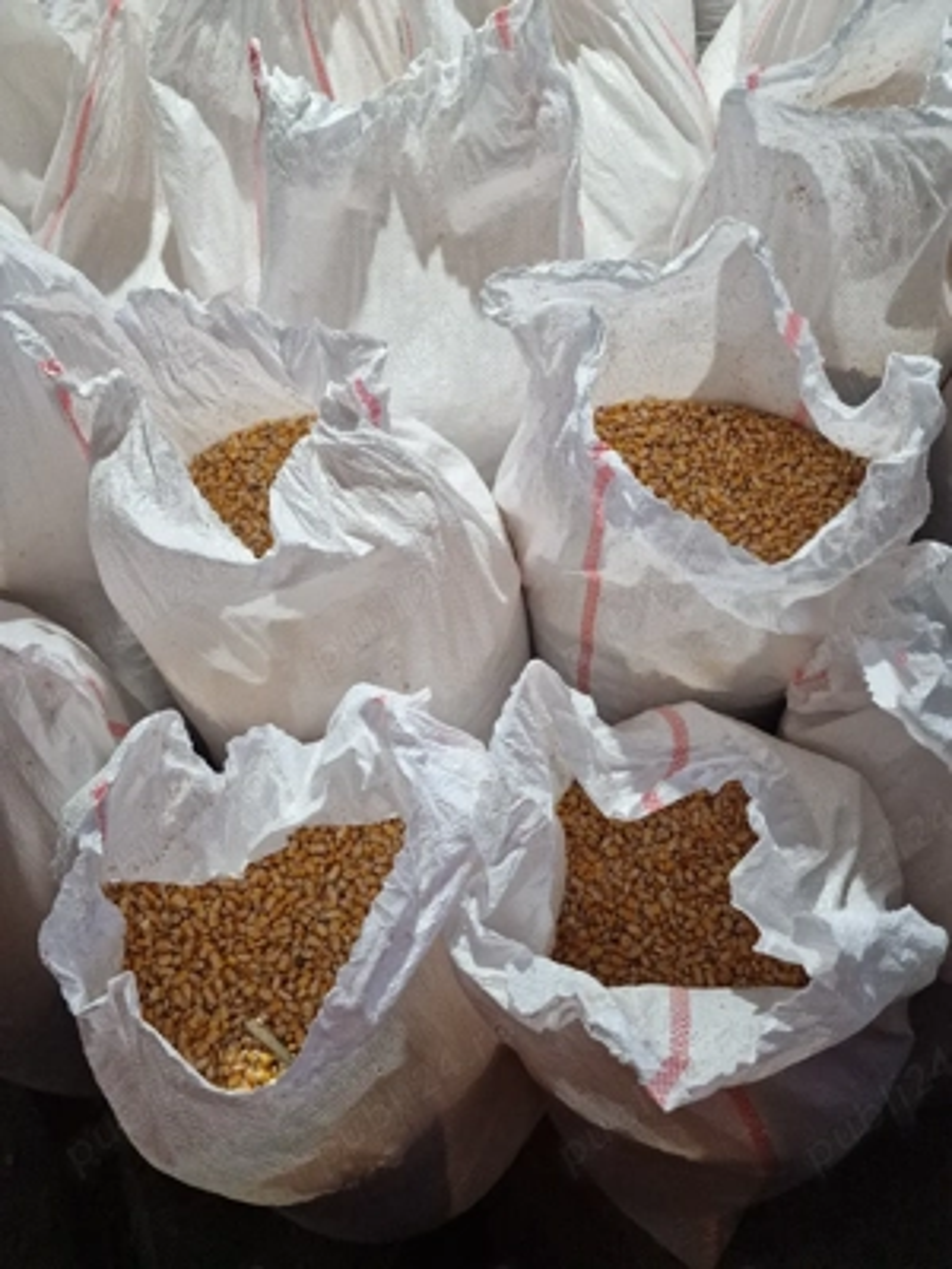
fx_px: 843
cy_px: 634
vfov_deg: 73.9
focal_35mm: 23
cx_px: 476
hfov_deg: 58.9
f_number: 1.8
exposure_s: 1/100
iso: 100
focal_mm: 6.4
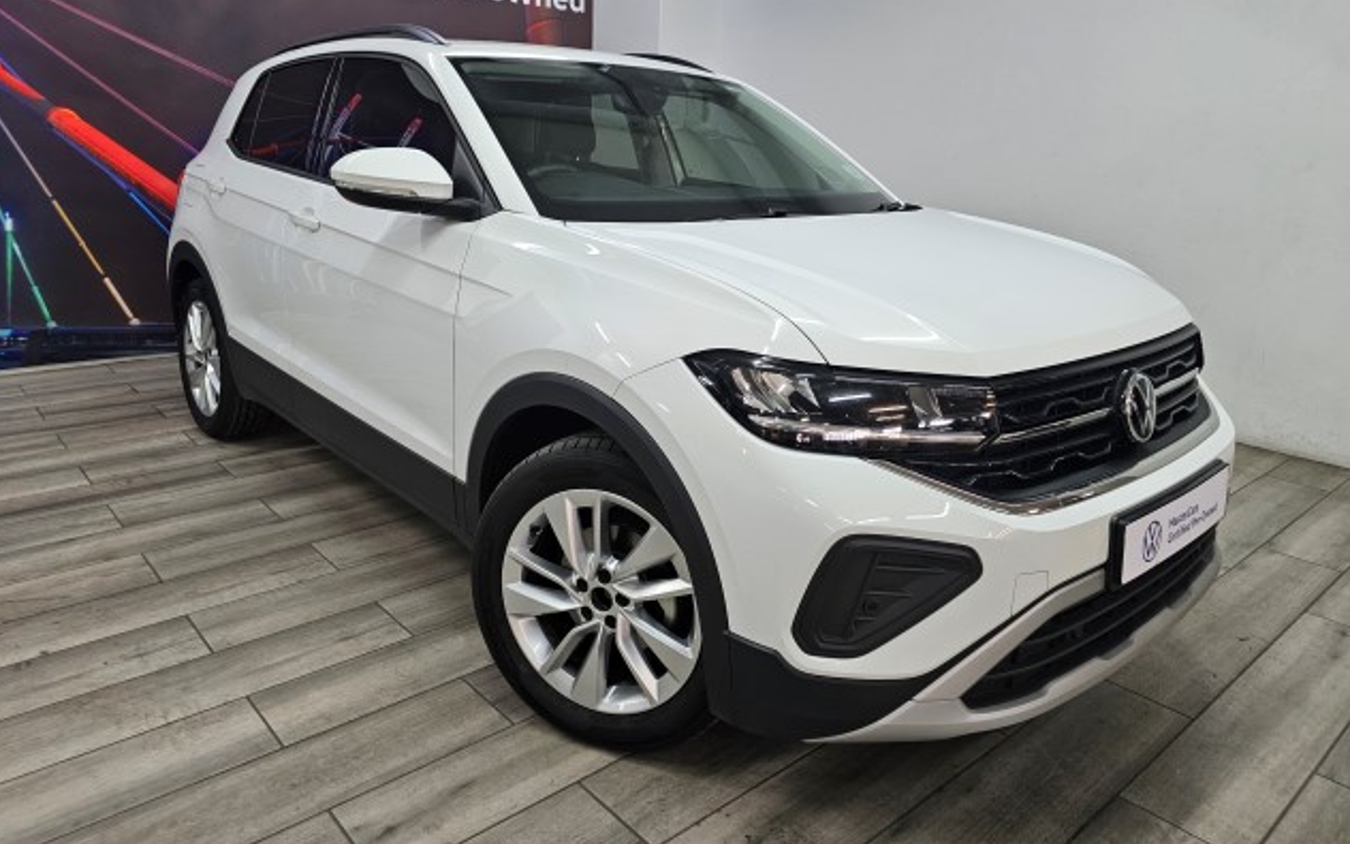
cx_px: 679
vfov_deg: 49.0
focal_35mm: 25
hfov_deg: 72.5
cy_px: 338
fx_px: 920
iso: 200
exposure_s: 1/100
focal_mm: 6.3
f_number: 1.7
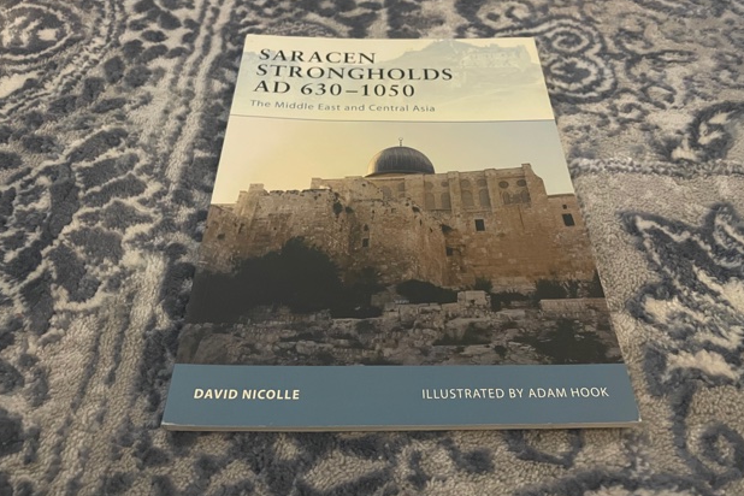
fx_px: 579
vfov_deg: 46.3
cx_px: 384
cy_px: 222
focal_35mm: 28
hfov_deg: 65.5
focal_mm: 4.2
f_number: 1.6
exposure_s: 1/30
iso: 800
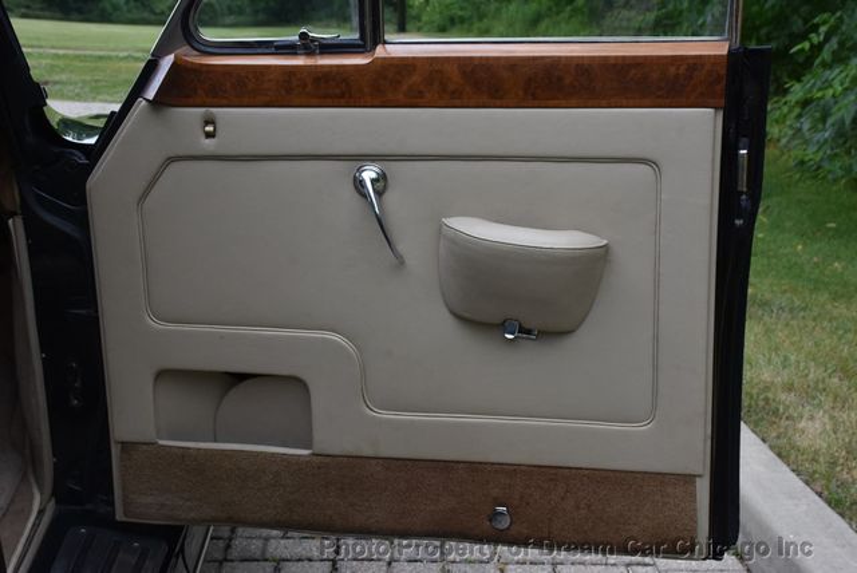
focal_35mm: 52
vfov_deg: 25.8
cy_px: 286
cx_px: 428
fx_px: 1251
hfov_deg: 37.8
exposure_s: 1/500
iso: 560
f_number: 8
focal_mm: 35
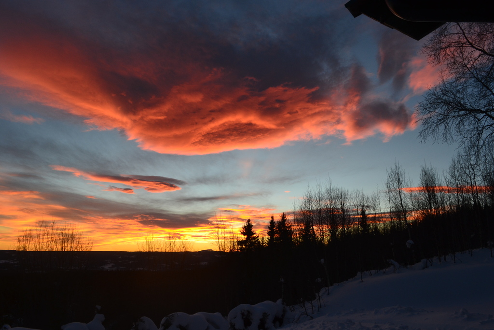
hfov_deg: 67.4
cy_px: 165
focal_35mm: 27
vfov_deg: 47.9
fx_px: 371
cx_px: 247
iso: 400
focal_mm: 18
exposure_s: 1/80
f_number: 8
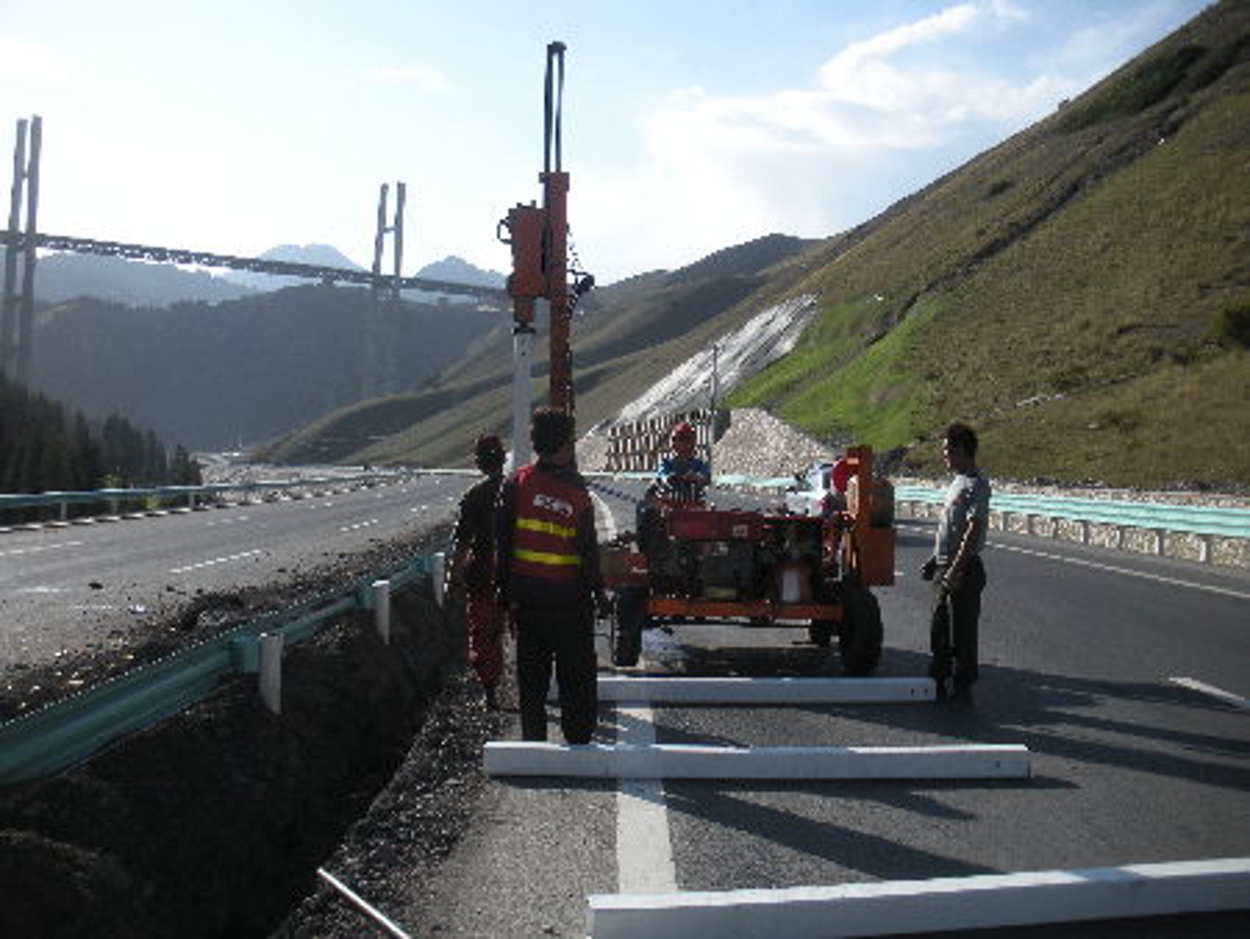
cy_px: 470
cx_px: 625
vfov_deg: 39.7
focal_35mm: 36
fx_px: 1301
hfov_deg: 51.3
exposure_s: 1/565
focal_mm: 6.3
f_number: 3.5
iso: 64
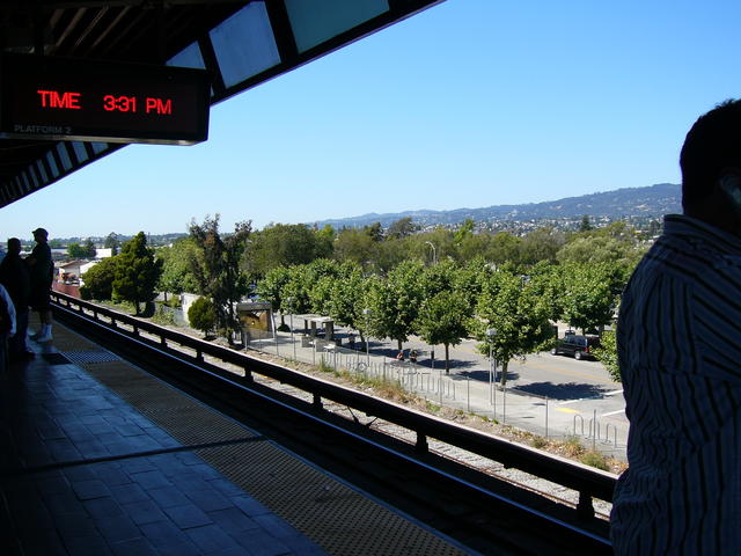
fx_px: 749
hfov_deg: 52.6
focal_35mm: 35
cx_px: 370
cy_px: 278
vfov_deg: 40.7
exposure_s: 1/100
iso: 50
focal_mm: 5.8
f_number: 8
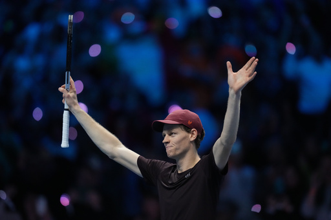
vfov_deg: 3.4
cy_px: 110
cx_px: 166
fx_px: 3676
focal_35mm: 400
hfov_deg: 5.2
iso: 5000
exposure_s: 1/2500
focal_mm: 400
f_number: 2.8
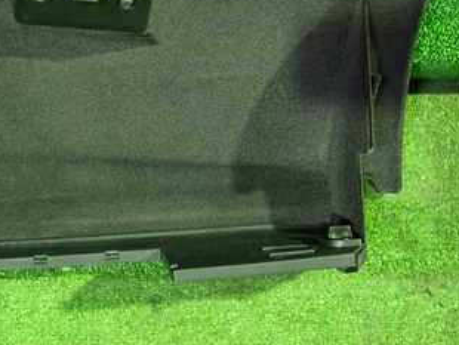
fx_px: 770
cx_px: 81
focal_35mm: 58
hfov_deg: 32.2
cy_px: 98
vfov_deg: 25.0
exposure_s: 1/20
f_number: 2.3
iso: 800
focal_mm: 5.4
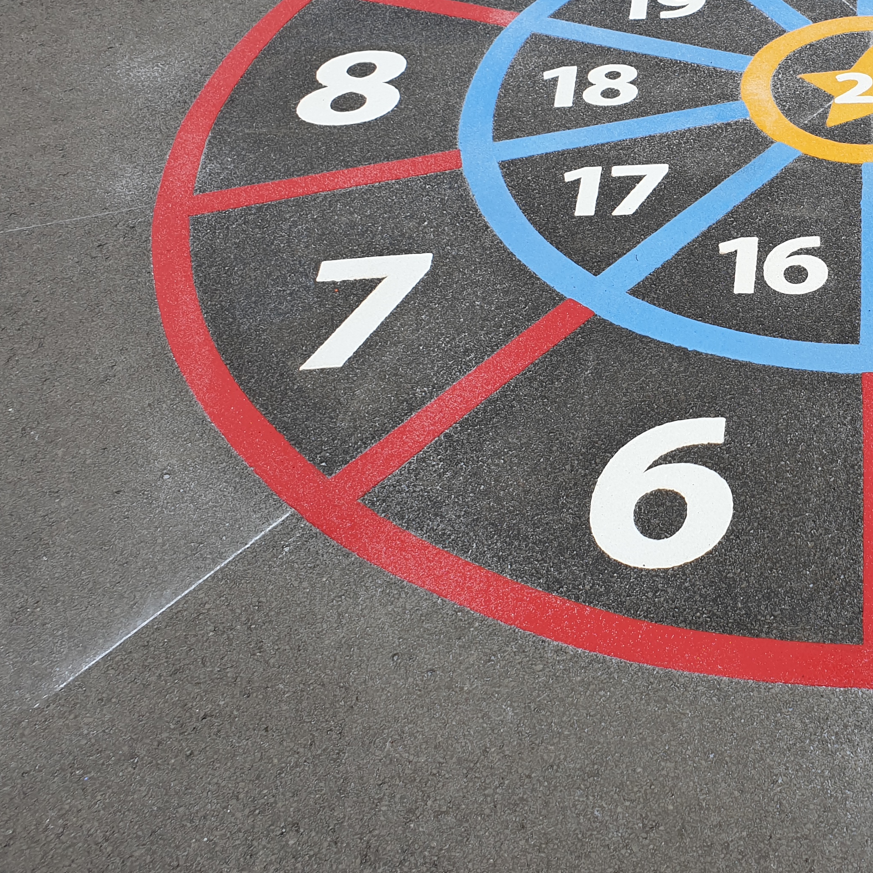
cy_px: 256
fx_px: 1284
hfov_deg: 34.7
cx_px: 836
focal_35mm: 45
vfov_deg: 36.9
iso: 50
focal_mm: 4.3
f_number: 2.4
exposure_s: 1/763
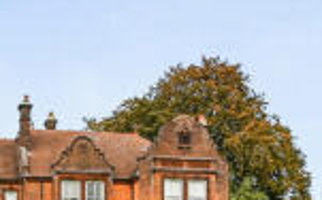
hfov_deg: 39.0
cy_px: 229
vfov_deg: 26.0
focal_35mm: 45
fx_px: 394
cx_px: -4
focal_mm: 14
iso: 400
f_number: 8
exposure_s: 1/640
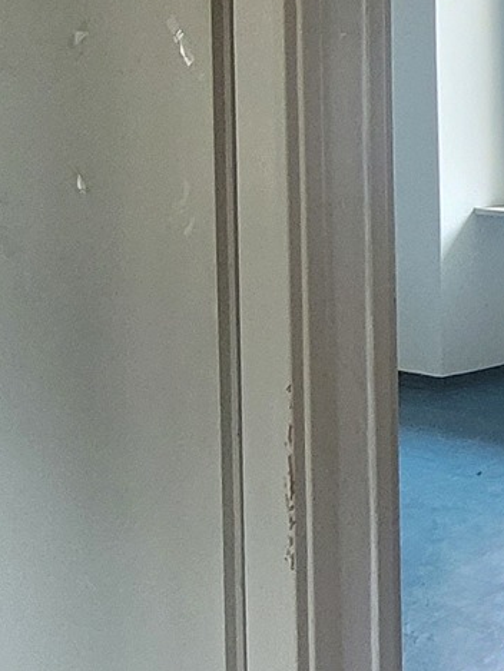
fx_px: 1378
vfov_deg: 26.6
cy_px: 92
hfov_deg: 18.6
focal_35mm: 71
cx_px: 730
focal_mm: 1.74
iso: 400
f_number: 2.2
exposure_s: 1/33
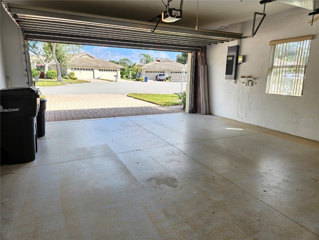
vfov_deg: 58.9
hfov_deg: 73.9
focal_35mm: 23
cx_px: 160
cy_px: 120
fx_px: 212
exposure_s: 1/149
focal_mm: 5.4
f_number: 1.8
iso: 25
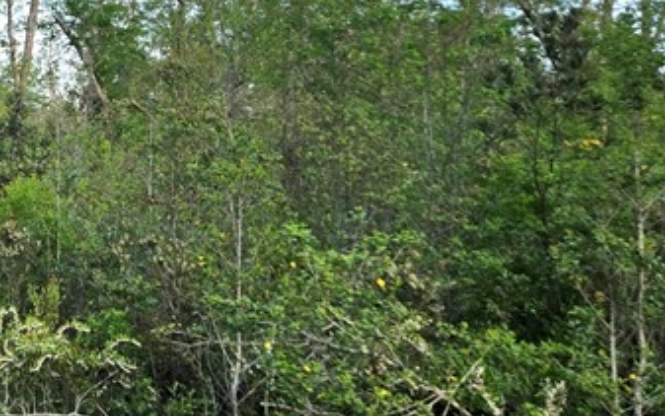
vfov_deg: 17.5
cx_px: -180
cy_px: 71
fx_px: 1342
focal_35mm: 74
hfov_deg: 24.6
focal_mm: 5.4
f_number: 1.8
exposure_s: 1/455
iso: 25
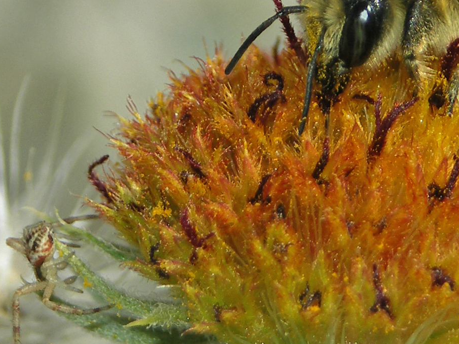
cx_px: 308
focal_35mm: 716
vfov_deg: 2.1
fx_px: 9494
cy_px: 60
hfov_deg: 2.8
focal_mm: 50.8
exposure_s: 1/800
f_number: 4.5
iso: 50
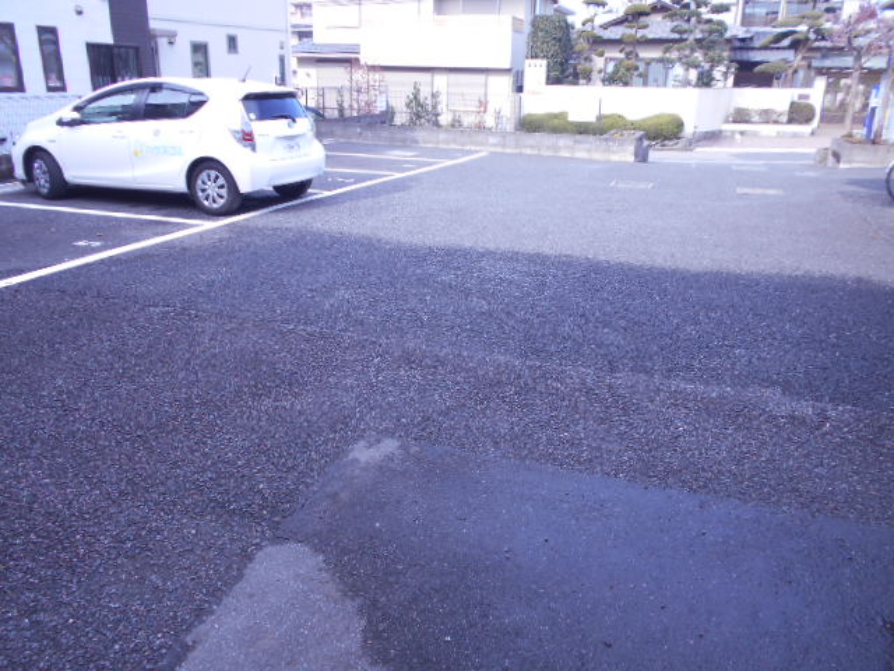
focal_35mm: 26
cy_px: 336
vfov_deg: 53.1
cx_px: 447
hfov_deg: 67.3
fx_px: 671
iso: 80
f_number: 3.2
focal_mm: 4.6
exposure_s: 1/200
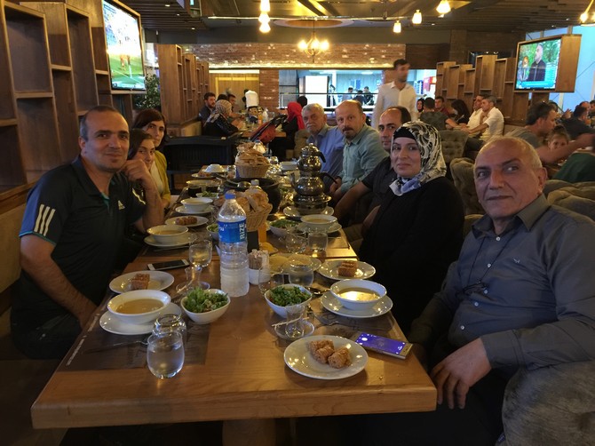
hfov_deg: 61.7
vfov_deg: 48.2
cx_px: 298
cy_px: 223
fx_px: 498
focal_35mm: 29
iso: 125
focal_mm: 4.15
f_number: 2.2
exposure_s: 1/4
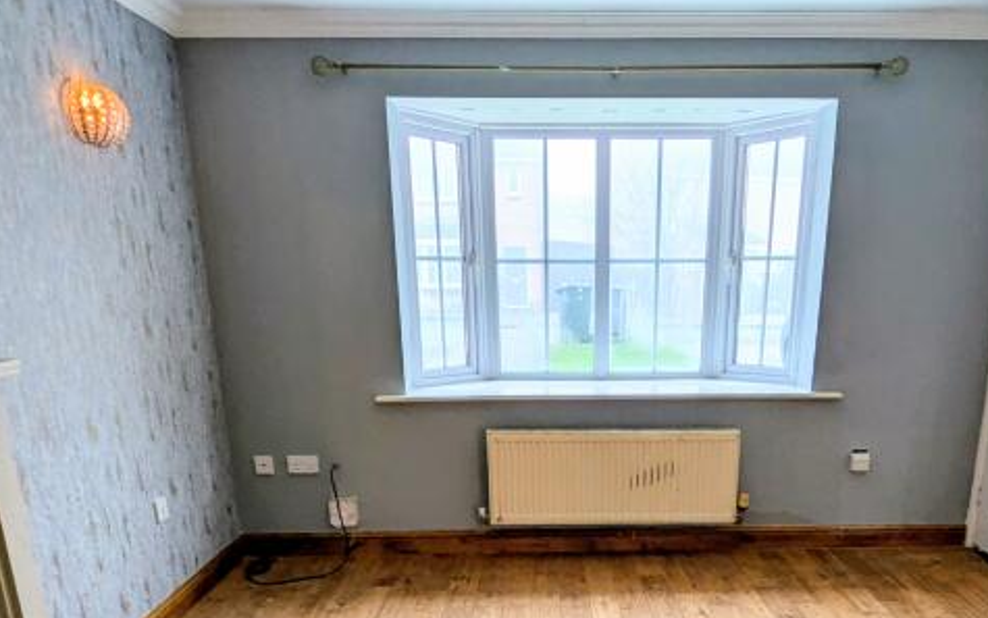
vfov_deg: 36.9
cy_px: 559
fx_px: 862
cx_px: 582
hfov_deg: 59.3
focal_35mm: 32
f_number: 2.2
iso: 51
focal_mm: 1.83
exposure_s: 1/33.3
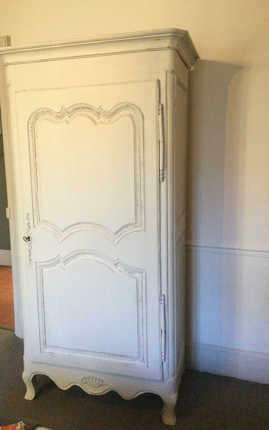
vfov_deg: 58.1
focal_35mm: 33
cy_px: 214
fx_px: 387
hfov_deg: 38.2
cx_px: 108
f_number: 2.4
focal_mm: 3.3
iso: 250
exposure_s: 1/33
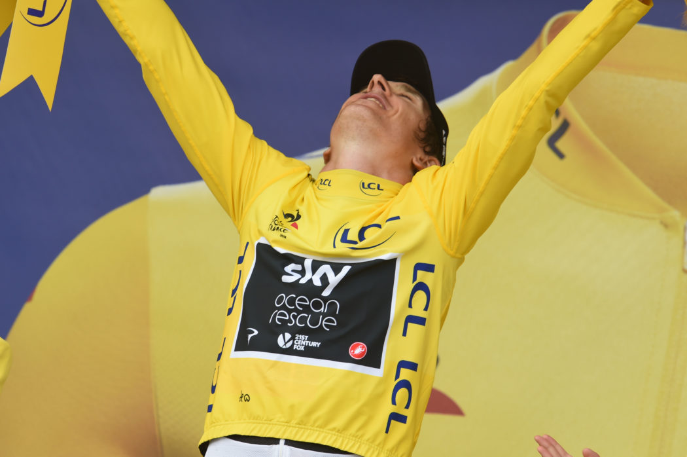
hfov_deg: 6.4
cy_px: 228
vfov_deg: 4.3
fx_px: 6101
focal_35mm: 320
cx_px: 344
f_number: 9
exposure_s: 1/400
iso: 800
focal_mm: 320
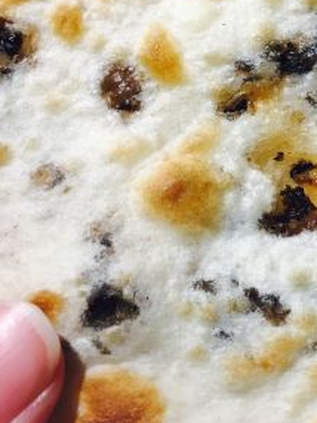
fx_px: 868
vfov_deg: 27.3
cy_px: 145
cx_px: 315
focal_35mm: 71
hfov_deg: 20.1
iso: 25
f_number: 2.2
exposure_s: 1/33
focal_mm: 4.15
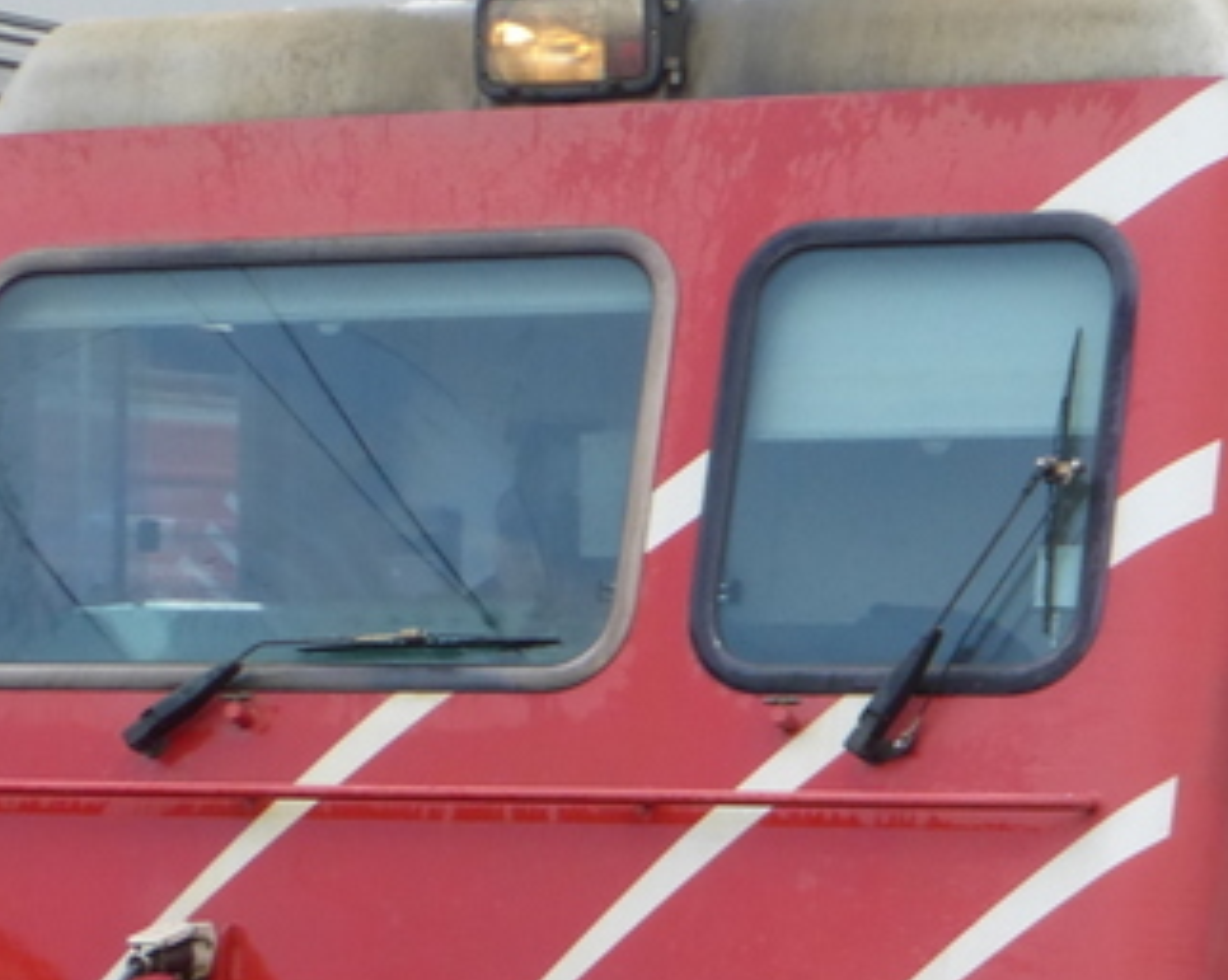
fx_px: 5156
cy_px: 675
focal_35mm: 142
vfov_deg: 10.8
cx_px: 965
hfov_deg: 13.5
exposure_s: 1/80
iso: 100
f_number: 3.9
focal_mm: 6.9
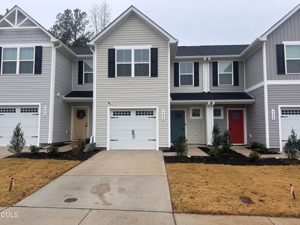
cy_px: 112
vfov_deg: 56.8
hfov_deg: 71.6
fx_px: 208
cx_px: 150
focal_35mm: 24
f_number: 1.78
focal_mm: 6.86
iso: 80
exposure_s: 1/1241
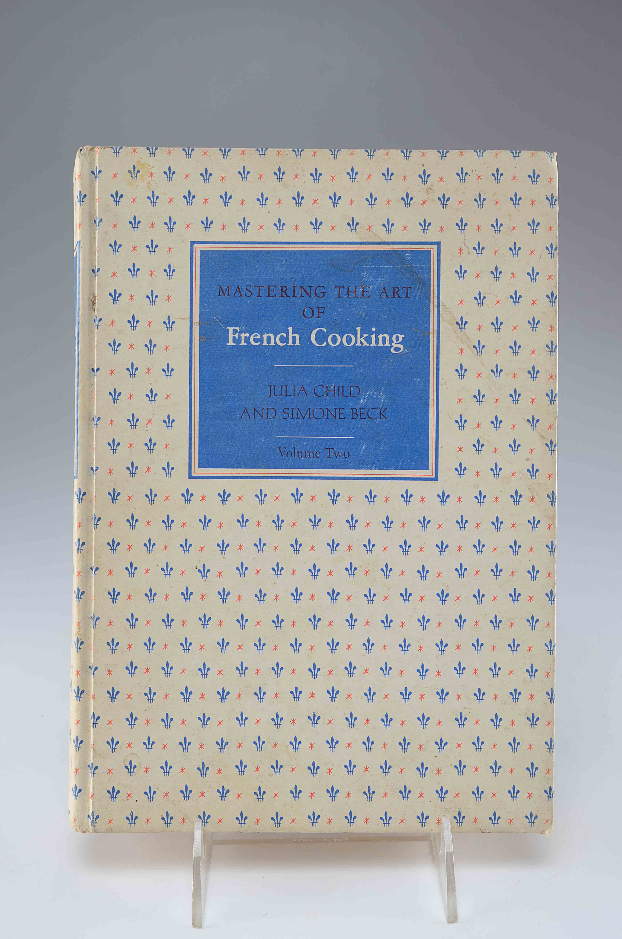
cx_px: 311
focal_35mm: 45
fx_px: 1171
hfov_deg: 29.7
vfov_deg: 43.7
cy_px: 470
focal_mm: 30
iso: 100
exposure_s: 1/80
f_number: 10
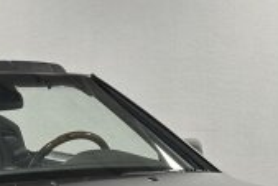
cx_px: 90
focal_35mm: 189
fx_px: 1461
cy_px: 329
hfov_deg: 10.9
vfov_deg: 7.1
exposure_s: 1/50
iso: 160
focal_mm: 6.86
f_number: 1.78
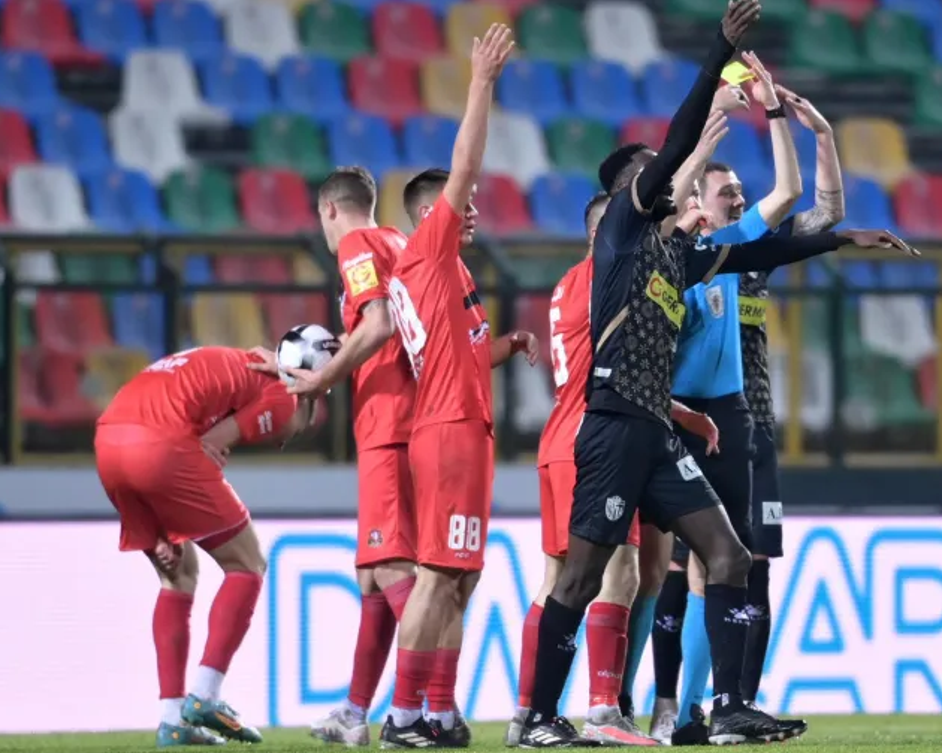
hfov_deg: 4.3
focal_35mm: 453
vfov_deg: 3.4
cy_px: 377
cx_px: 377
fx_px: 12629
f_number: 2.8
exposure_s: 1/2000
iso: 3200
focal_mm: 400
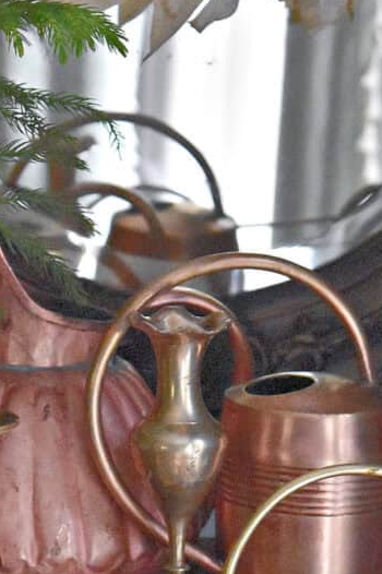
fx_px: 2327
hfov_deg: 9.4
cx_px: 70
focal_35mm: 146
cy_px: 405
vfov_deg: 14.0
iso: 9000
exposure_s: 1/60
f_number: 5.6
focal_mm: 50
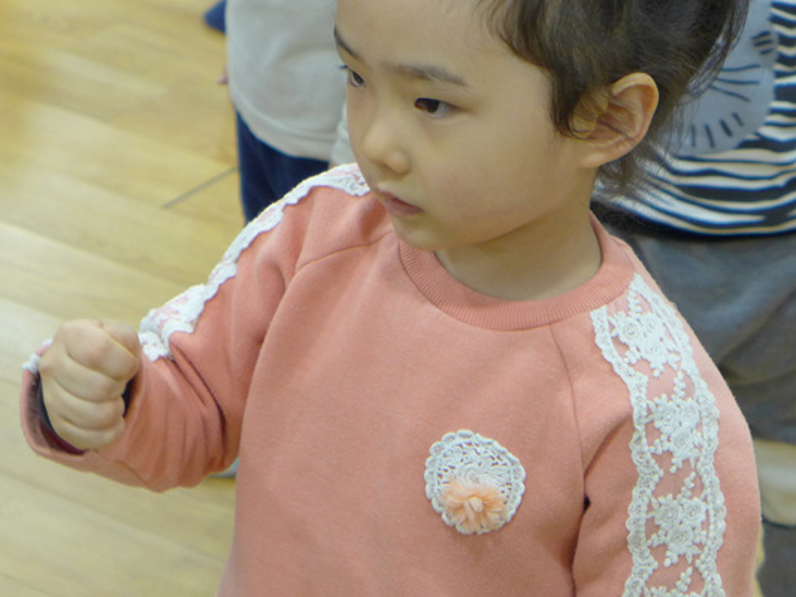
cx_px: 470
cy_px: 213
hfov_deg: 14.6
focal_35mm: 135
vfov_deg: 11.0
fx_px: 3105
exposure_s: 1/100
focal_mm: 17.7
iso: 400
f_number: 2.3
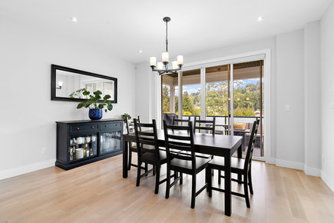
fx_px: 148
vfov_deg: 73.7
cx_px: 167
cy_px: 112
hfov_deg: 96.7
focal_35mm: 16
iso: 320
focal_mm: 16
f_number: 7.1
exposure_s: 1/8
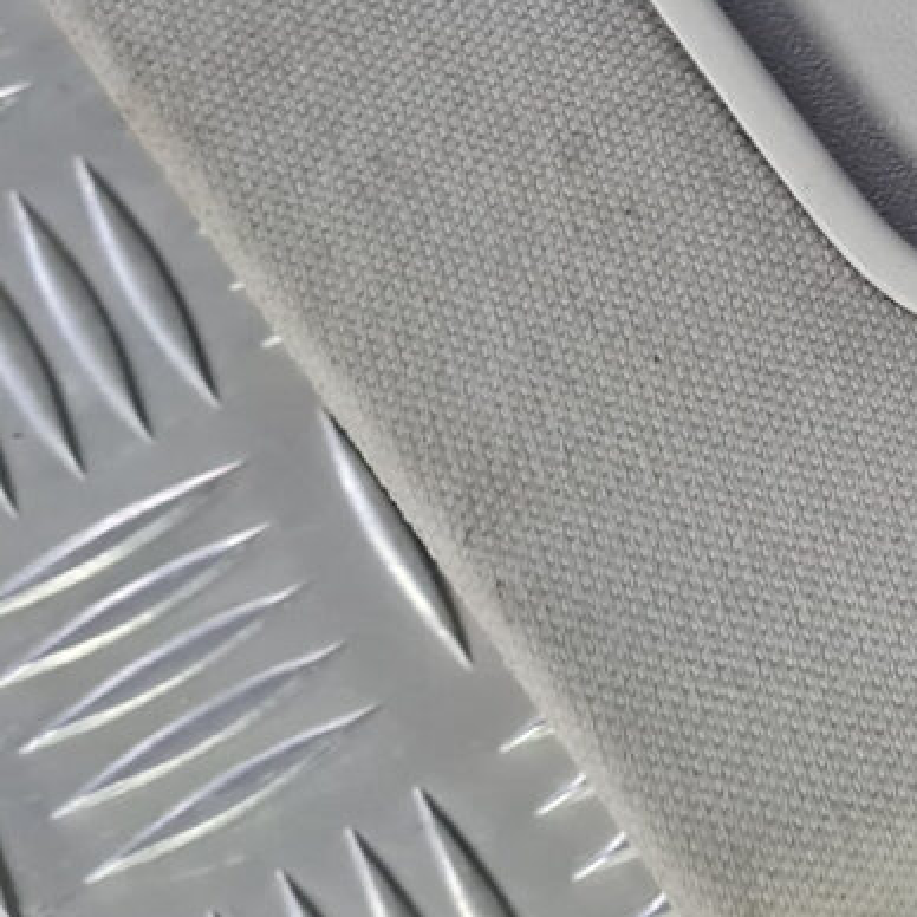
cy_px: 85
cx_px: 1257
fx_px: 2488
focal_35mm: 83
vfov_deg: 20.5
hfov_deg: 19.0
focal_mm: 5.4
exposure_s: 1/50
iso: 800
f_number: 1.8
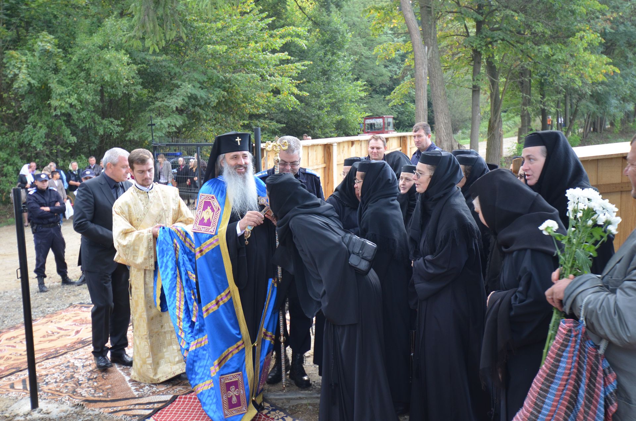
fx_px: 635
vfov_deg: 36.7
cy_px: 210
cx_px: 318
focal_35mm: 36
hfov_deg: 53.2
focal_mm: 24
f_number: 4.5
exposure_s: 1/60
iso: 450
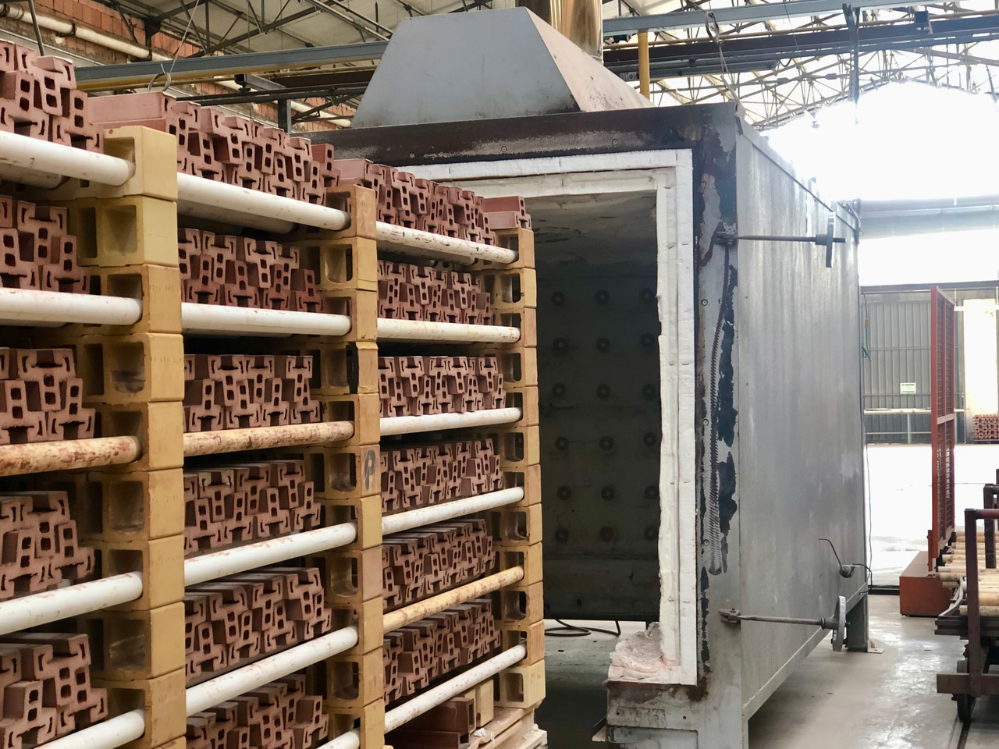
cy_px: 374
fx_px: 1645
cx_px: 500
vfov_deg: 25.7
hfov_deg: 33.8
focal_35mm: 57
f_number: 2.8
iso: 100
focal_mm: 6.6
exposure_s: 1/30
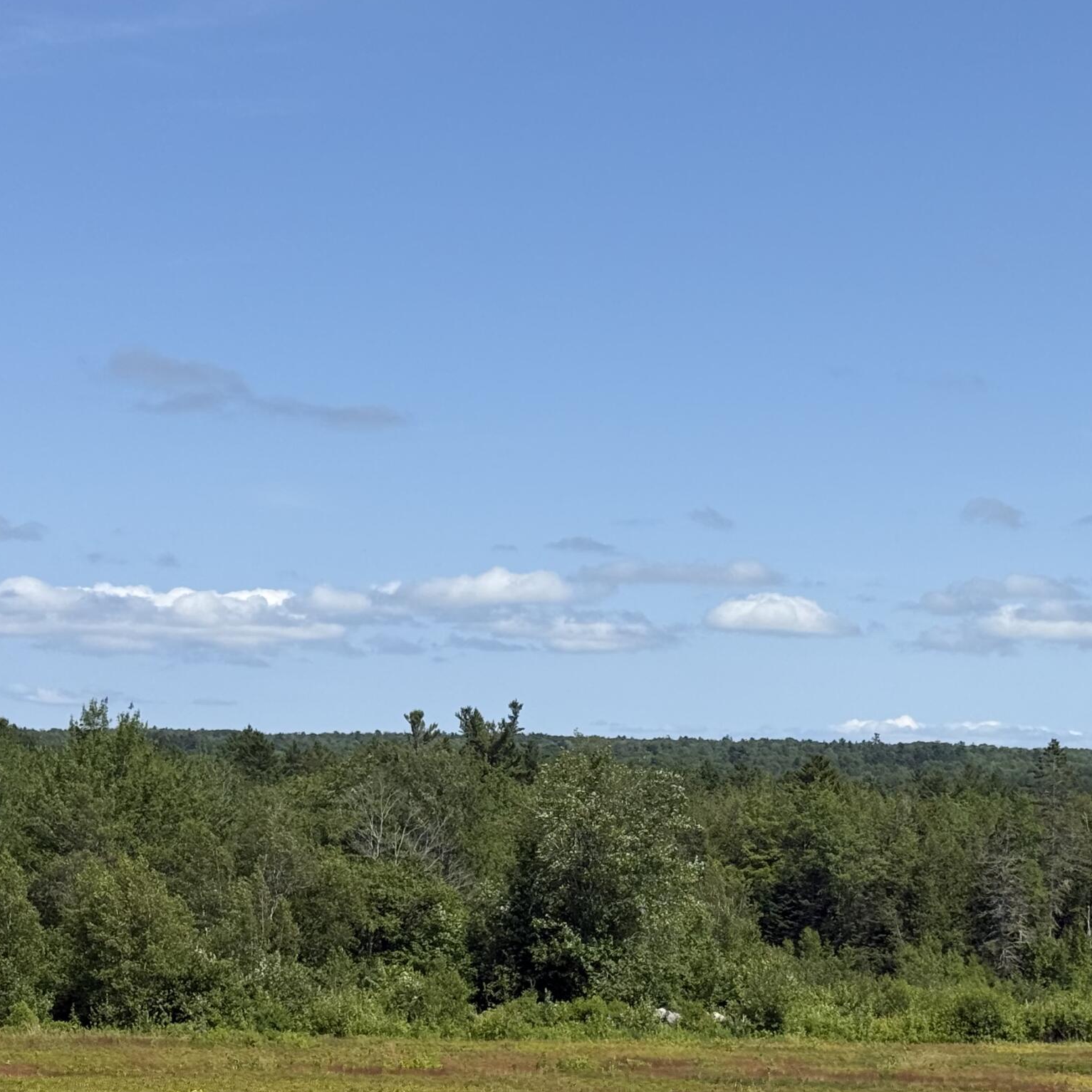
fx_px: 2962
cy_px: 771
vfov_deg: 20.8
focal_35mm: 83
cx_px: 700
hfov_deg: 20.8
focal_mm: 6.76
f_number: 1.78
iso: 64
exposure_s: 1/6536
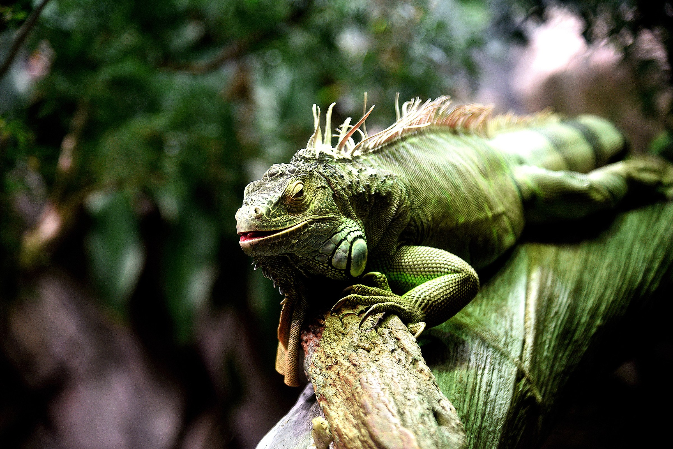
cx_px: 336
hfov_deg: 17.1
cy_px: 224
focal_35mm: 120
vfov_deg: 11.4
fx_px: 2244
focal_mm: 120
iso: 800
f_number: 4
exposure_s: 1/50
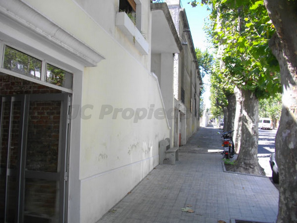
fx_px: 275
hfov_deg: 56.8
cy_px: 112
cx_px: 148
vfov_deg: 44.2
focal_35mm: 32
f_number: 2.9
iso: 100
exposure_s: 1/320
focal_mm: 5.7
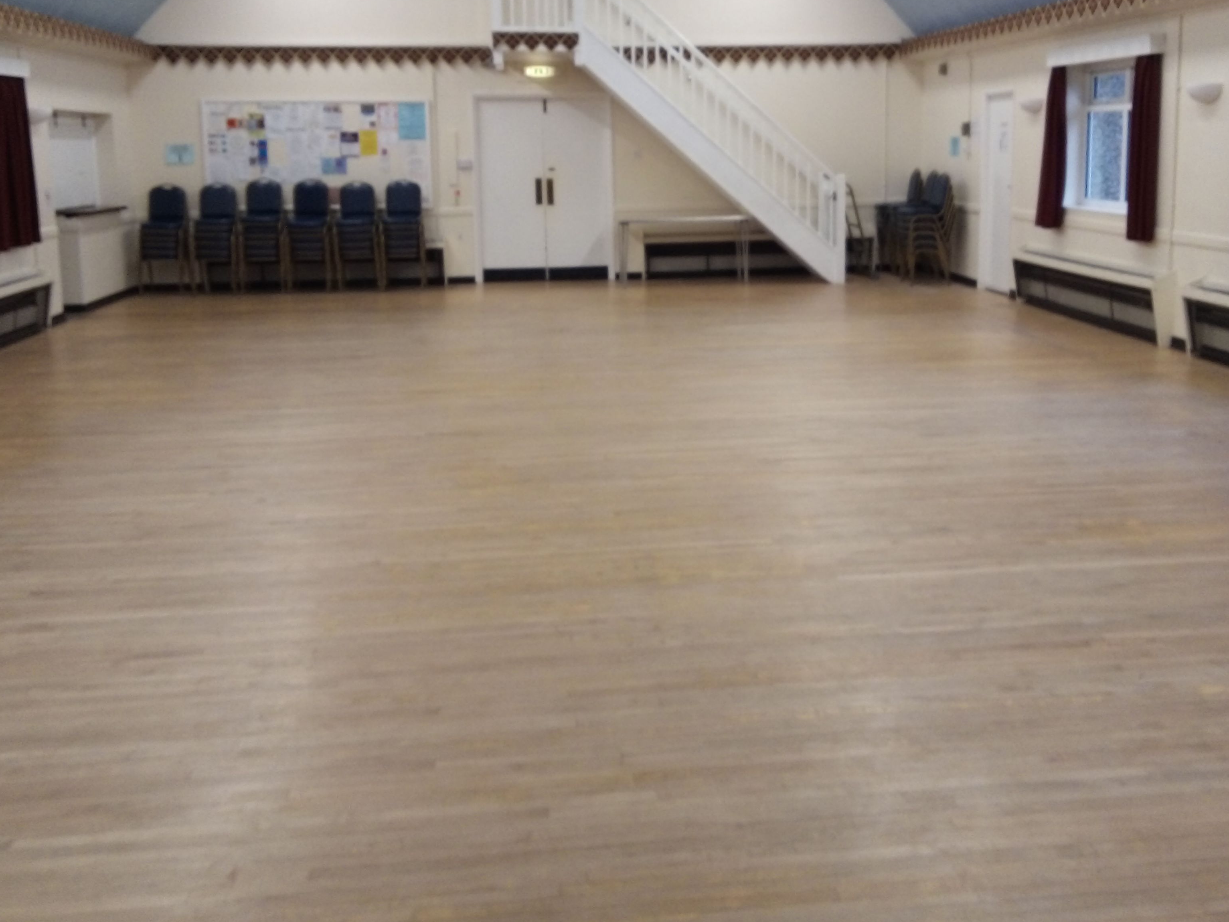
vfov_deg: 37.3
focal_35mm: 38
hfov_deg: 48.9
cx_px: 653
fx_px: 1349
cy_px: 312
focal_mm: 4.52
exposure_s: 1/25
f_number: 2.2
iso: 180
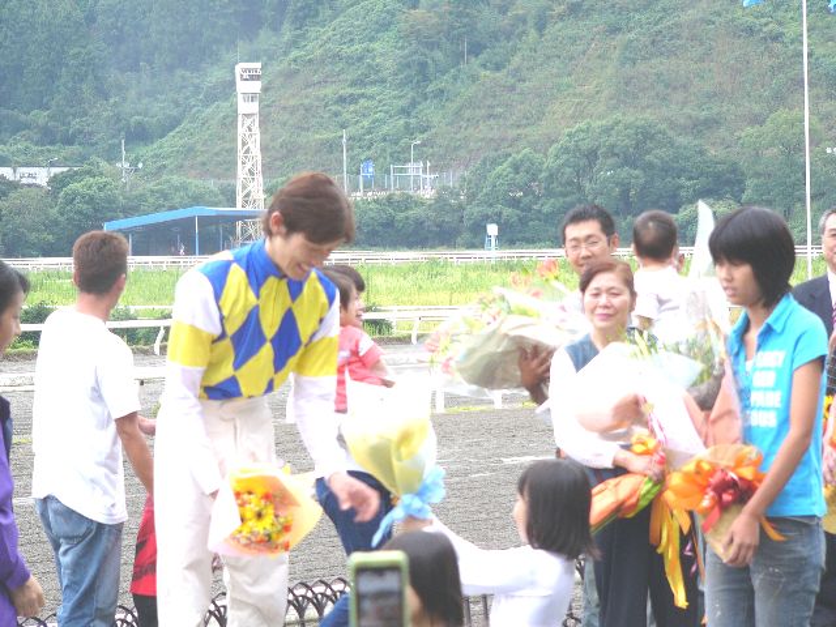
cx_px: 418
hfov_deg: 14.1
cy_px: 314
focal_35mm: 140
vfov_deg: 10.6
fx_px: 3381
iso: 50
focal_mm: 23.3
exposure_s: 1/60
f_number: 2.8
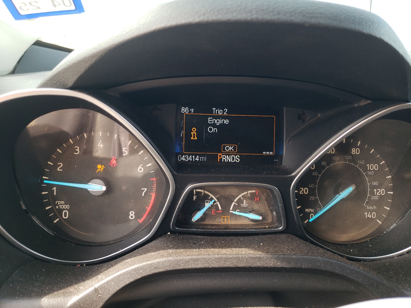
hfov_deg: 67.3
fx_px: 309
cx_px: 206
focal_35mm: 26
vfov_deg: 53.1
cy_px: 154
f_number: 1.5
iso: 50
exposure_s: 1/103
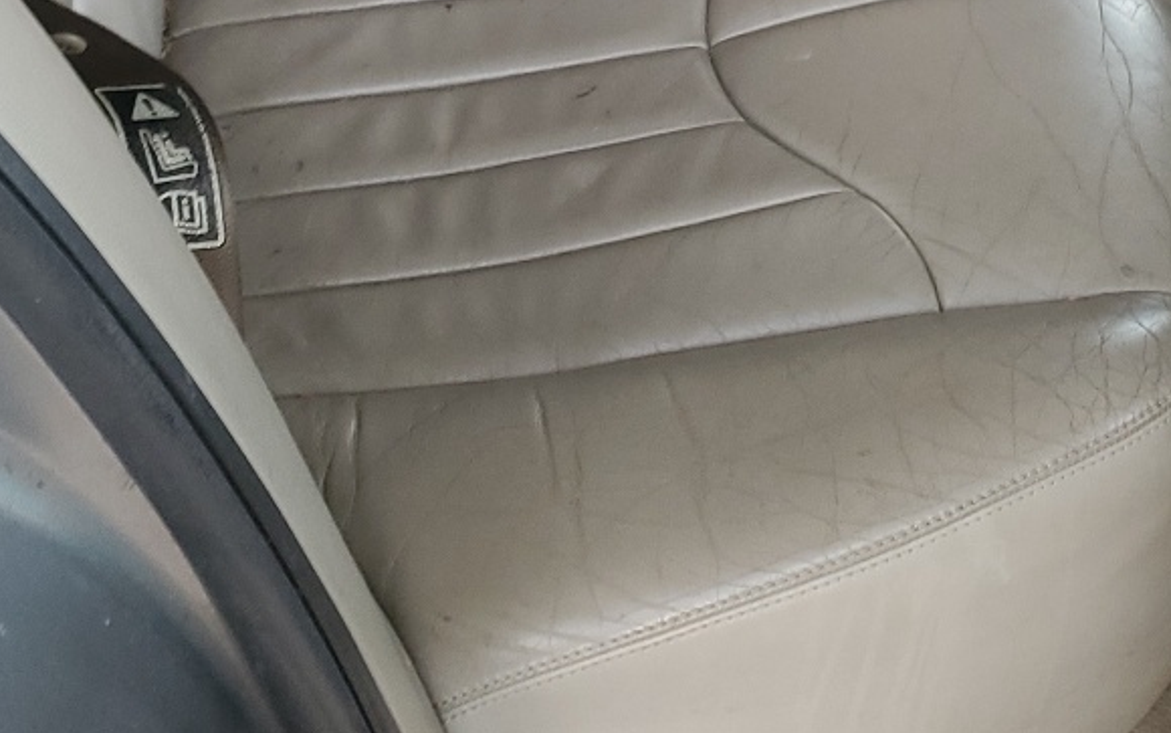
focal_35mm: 76
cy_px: -406
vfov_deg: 15.6
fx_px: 2426
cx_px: 743
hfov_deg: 27.0
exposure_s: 1/60.2
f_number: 1.5
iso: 61
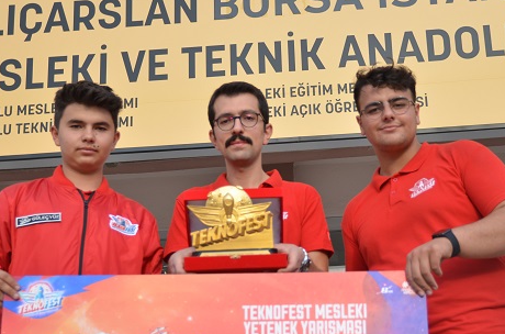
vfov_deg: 19.1
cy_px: 230
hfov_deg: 28.6
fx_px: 990
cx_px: 294
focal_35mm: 71
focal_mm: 31
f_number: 3.3
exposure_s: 1/320
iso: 100
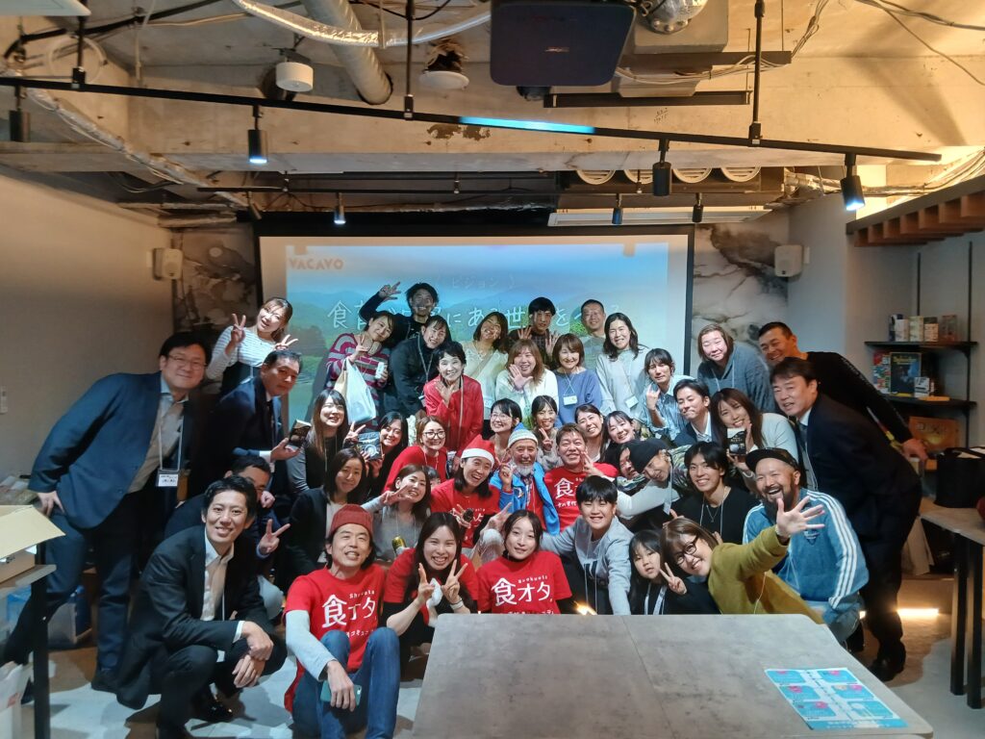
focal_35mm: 26
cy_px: 370
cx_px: 492
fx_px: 740
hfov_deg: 67.3
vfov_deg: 53.1
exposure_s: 1/33.3
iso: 250
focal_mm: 3.86
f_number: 1.8
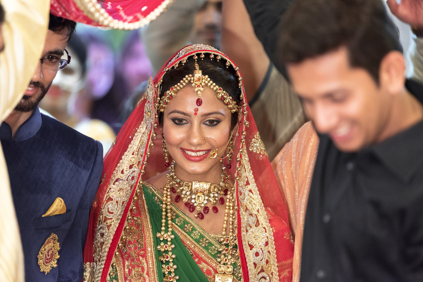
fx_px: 2361
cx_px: 211
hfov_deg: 10.2
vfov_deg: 6.8
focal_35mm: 201
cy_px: 141
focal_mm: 200
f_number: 2.8
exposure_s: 1/160
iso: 2000
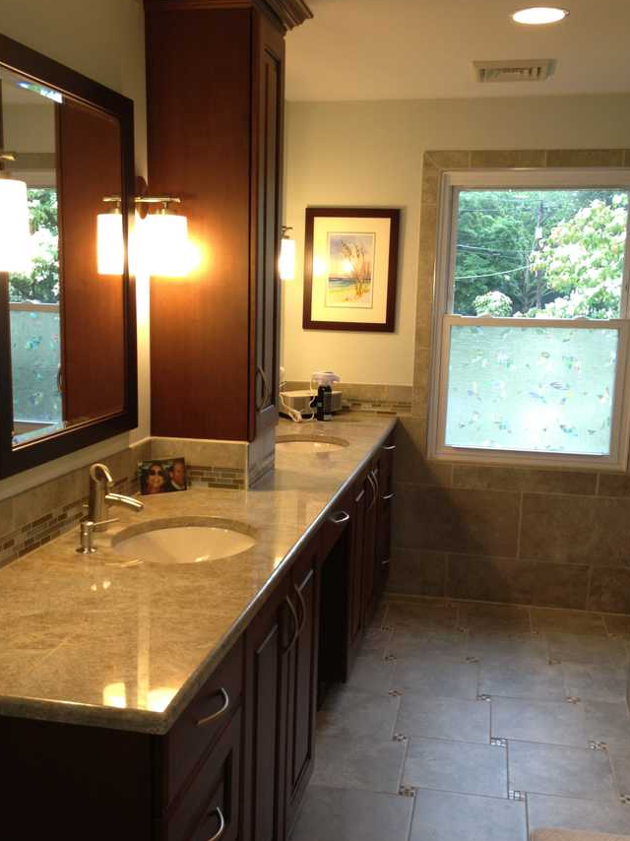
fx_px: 995
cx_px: 301
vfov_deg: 45.8
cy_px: 448
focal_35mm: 41
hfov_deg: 35.1
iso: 80
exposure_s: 1/30
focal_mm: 4.28
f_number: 2.4
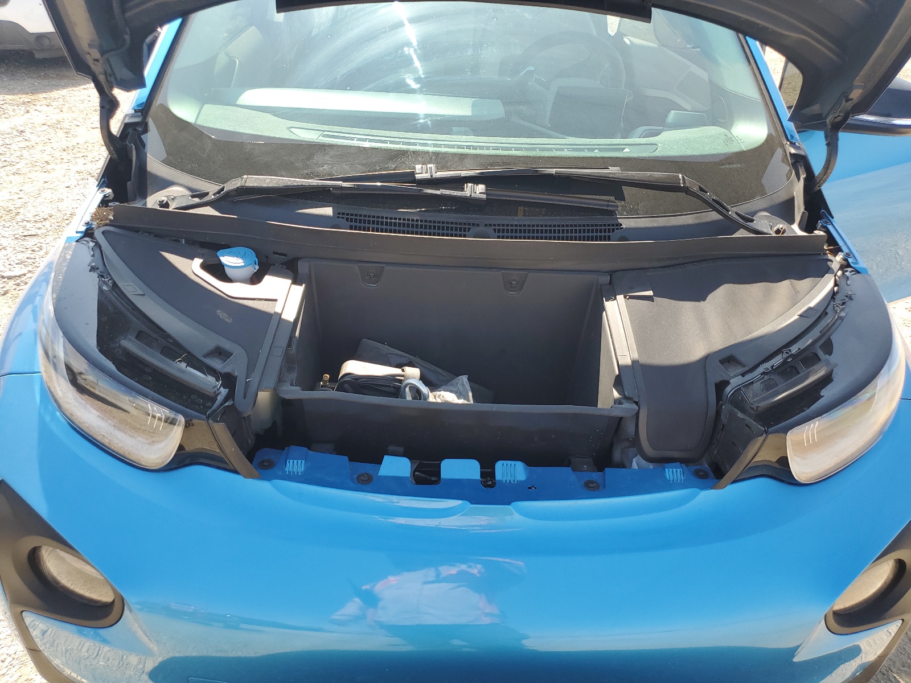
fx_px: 684
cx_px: 456
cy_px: 342
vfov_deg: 53.1
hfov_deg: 67.3
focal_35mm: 26
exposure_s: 1/667
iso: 50
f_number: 1.5
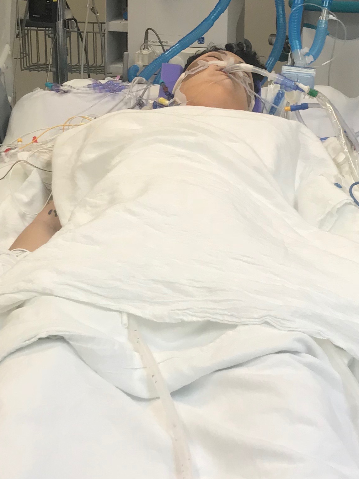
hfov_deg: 19.9
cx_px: 180
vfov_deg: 26.1
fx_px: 1024
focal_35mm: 74
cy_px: 133
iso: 40
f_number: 1.8
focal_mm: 3.99
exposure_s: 1/121
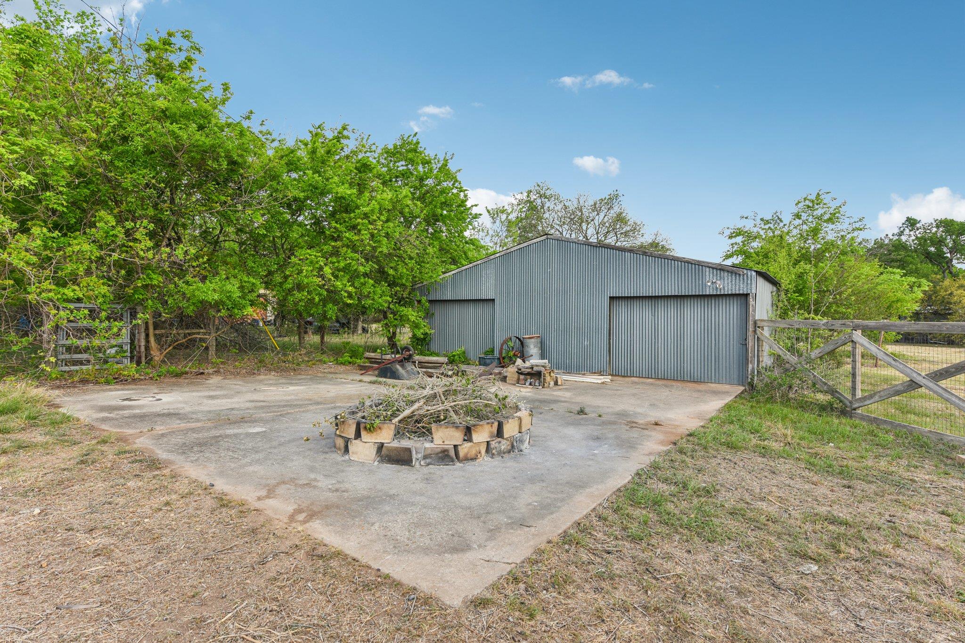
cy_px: 322
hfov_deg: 90.0
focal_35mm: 18
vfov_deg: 67.4
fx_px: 482
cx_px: 482
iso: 100
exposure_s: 1/160
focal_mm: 18
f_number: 8
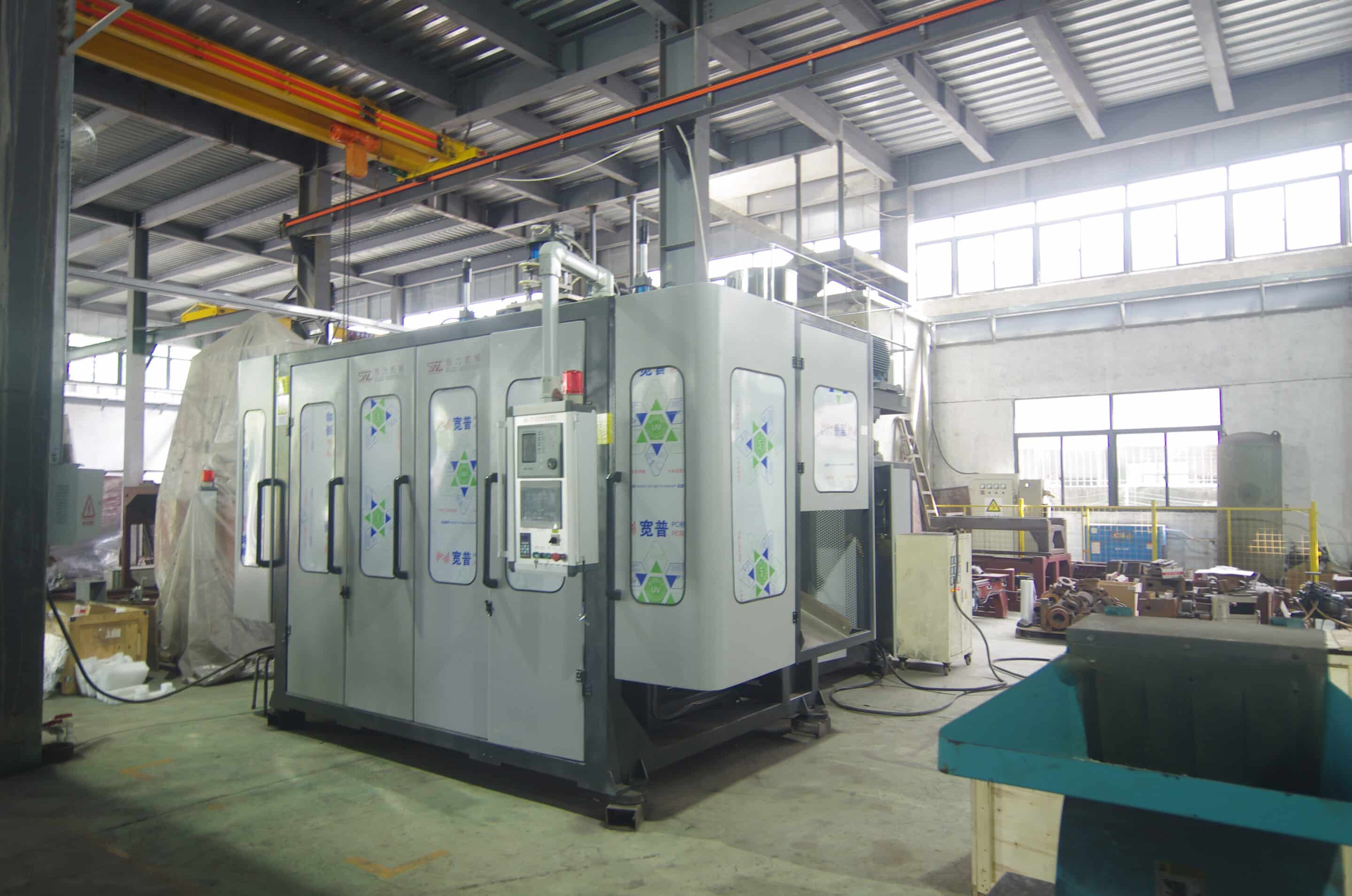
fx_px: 843
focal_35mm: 22
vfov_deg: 55.9
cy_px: 448
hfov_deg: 77.4
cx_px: 676
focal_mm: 15
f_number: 4
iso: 160
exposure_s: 1/5
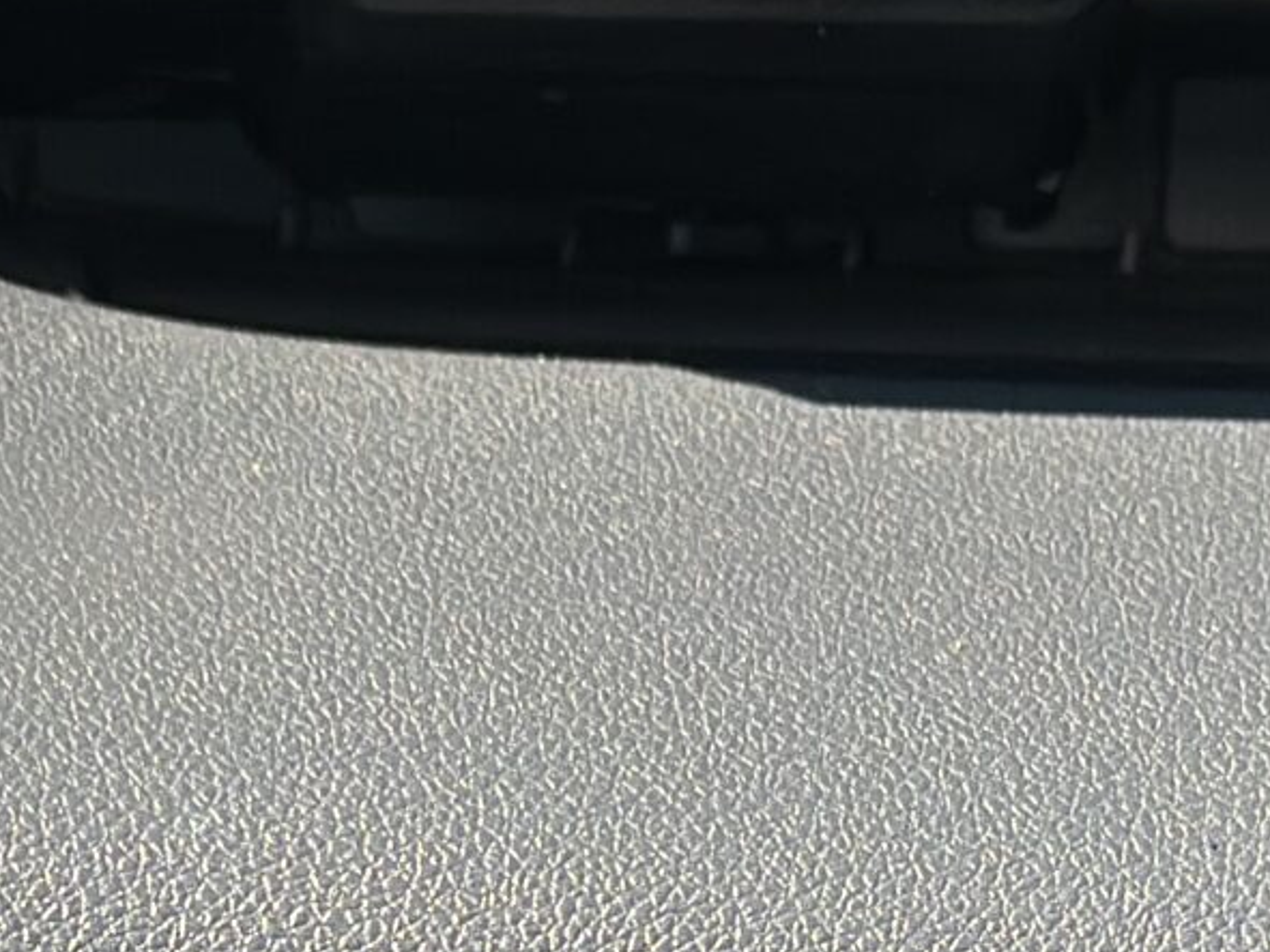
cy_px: 1457
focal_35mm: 208
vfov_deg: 7.0
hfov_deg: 9.5
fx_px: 7630
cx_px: 430
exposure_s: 1/1120
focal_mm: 6.86
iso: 80
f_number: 1.78
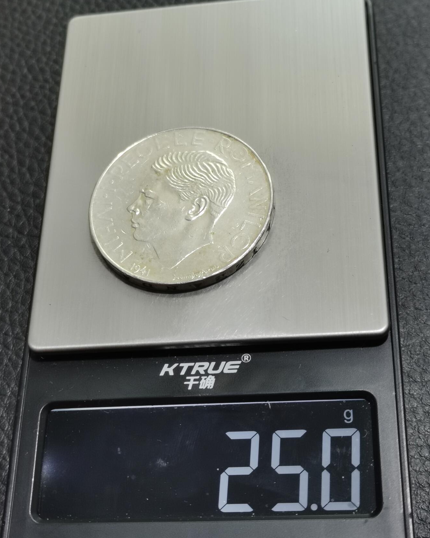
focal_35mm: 59
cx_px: 214
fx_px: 939
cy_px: 251
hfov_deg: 25.8
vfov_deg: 32.0
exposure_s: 1/120
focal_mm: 5.58
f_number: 1.8
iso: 125
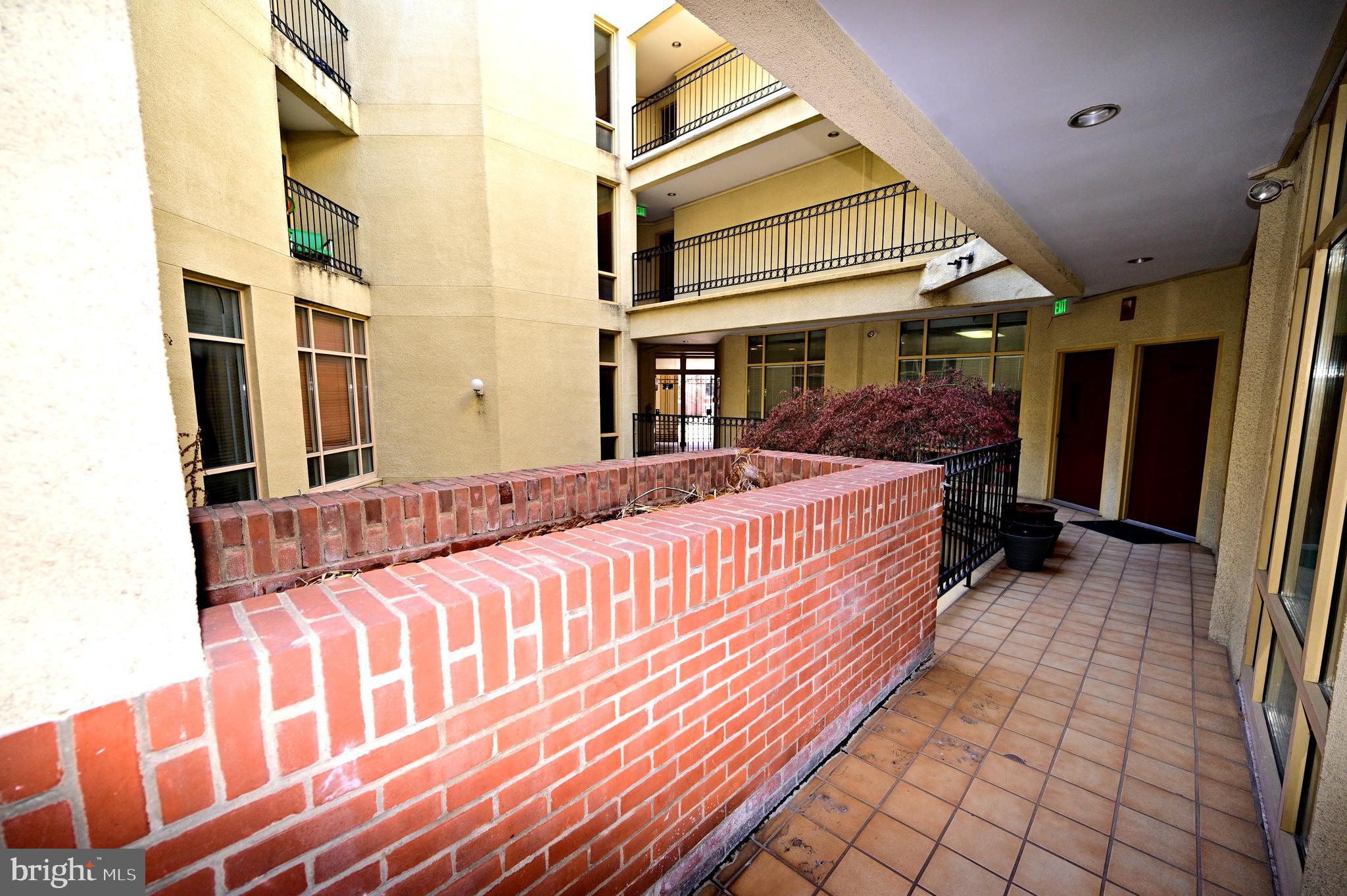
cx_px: 674
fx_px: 523
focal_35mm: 14
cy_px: 448
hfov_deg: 104.3
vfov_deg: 81.1
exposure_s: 1/250
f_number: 4.5
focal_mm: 14
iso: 720
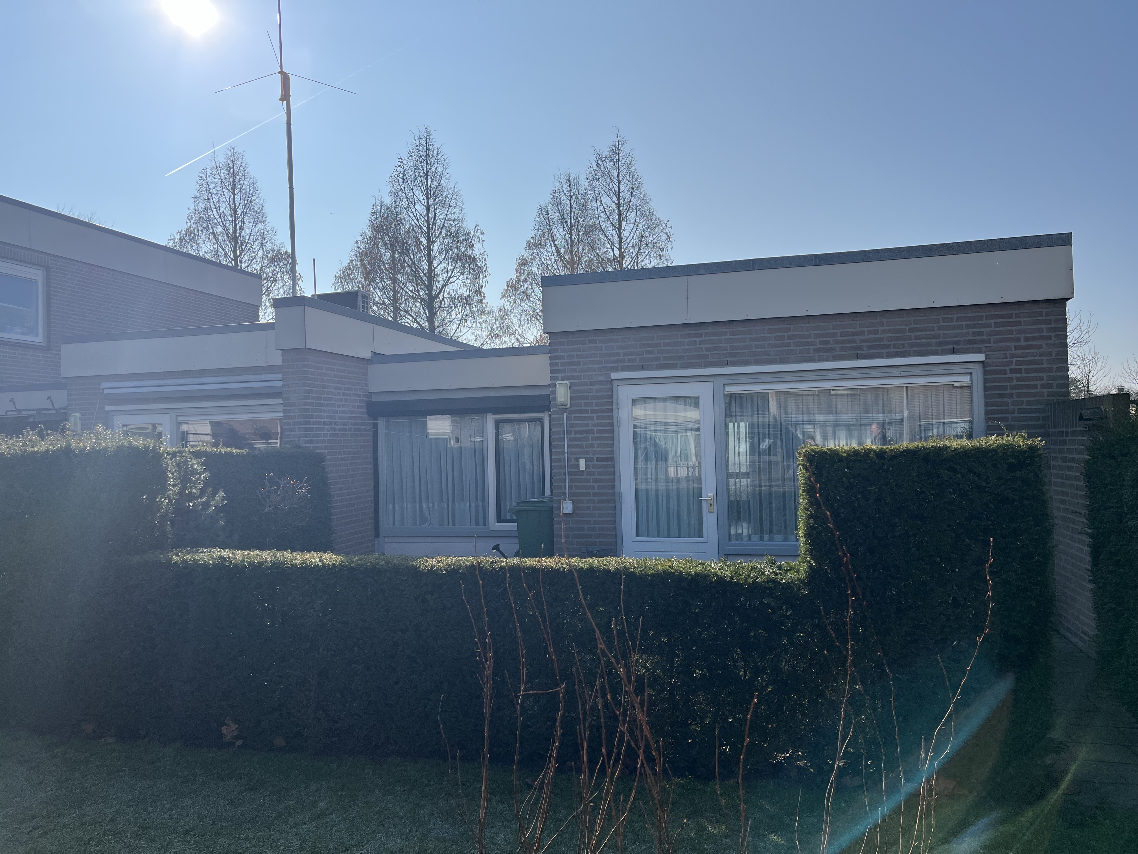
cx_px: 569
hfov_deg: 67.3
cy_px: 427
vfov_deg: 53.1
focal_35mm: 26
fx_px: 855
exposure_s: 1/5319
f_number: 1.6
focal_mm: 5.1
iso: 50
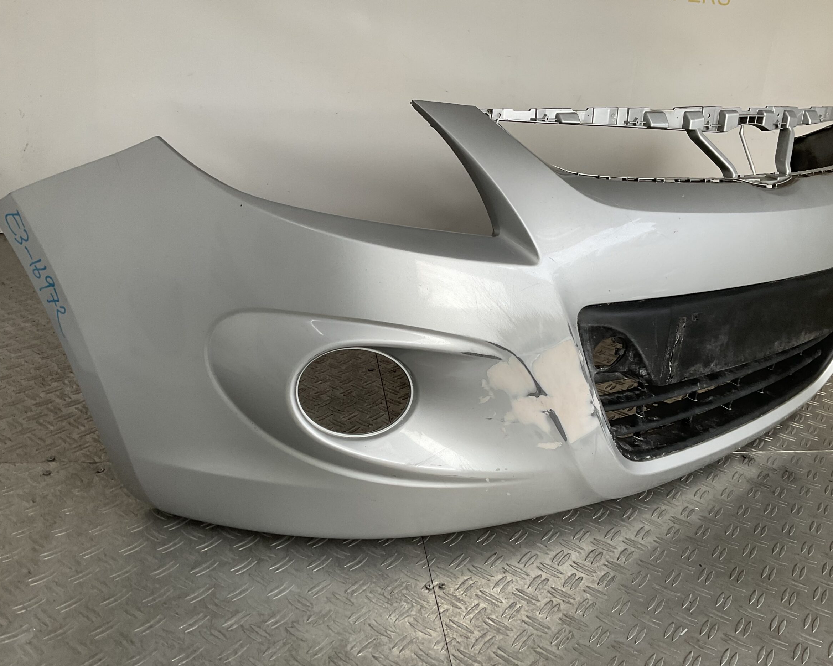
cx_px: 451
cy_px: 337
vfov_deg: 47.1
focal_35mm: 31
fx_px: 764
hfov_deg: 57.1
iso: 40
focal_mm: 3
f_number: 1.8
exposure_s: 1/50
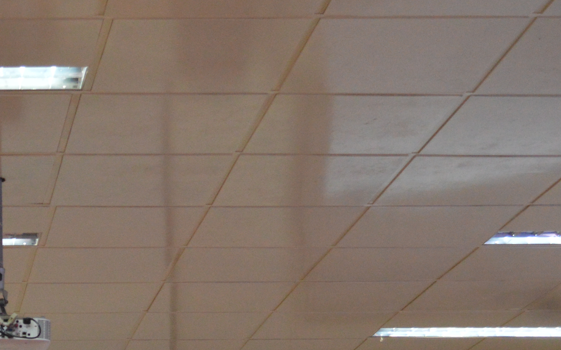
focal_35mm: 116
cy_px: 438
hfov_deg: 17.2
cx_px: -105
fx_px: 1773
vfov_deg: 11.0
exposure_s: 1/40
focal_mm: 28
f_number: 5.6
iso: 1600
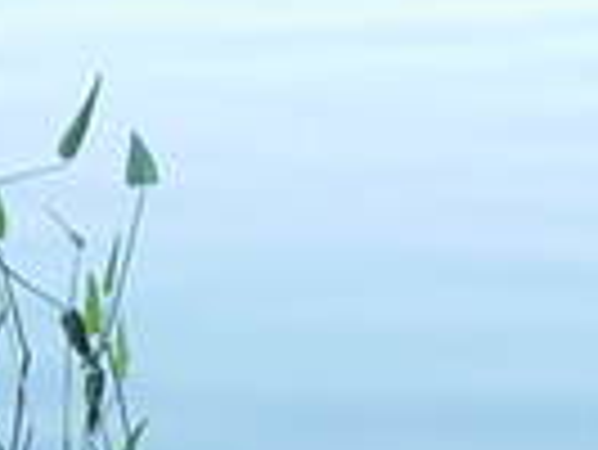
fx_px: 3216
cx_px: 135
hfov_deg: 10.6
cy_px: 1071
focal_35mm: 186
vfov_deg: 7.5
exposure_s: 1/121
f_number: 2.8
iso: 64
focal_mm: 7.8
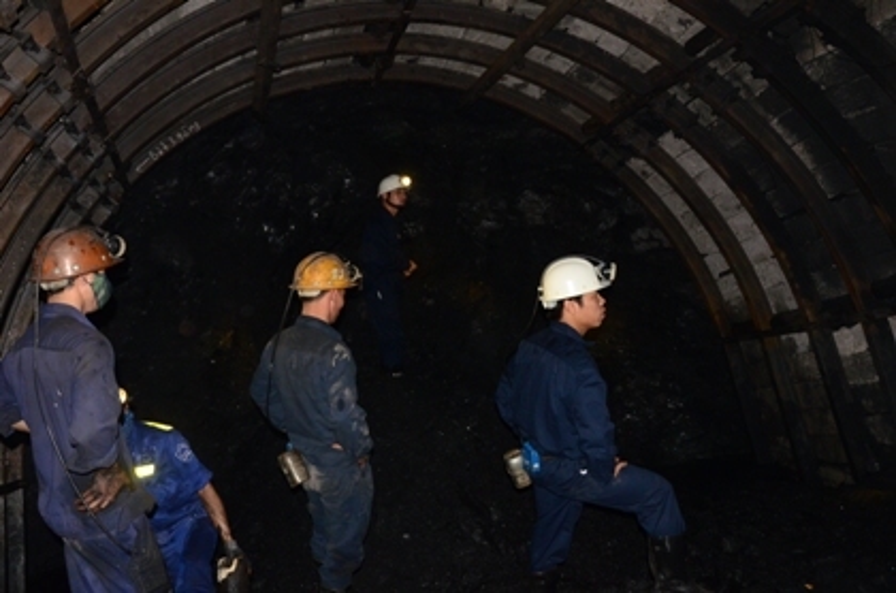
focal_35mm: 33
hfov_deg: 57.3
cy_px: 296
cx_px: 448
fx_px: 819
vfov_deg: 39.8
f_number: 5.6
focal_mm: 22
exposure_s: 1/80
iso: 1600
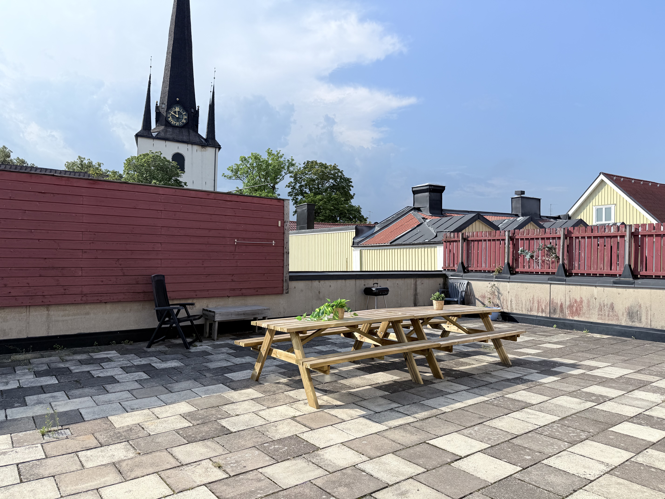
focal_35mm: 24
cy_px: 250
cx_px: 332
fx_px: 461
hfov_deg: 71.6
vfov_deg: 56.8
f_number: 1.78
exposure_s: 1/4673
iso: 80
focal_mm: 6.76
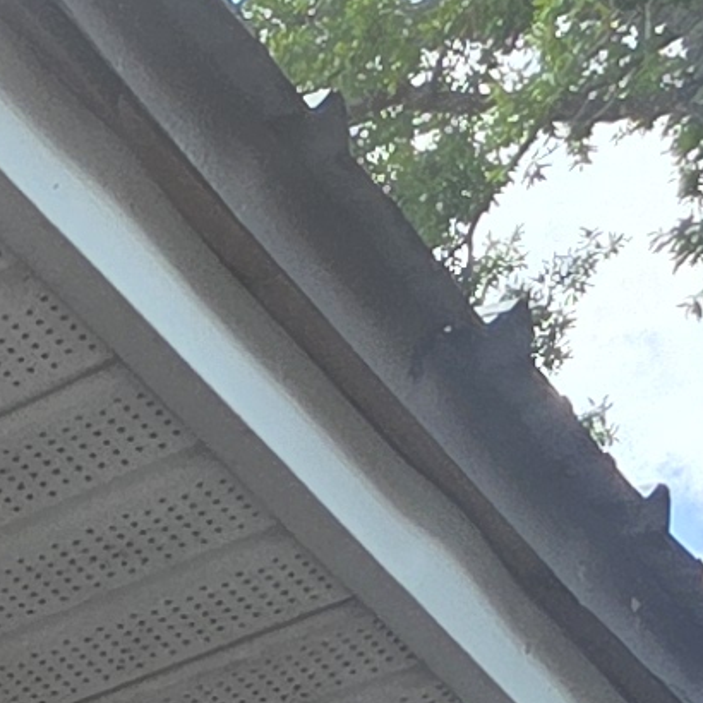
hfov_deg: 11.6
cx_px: -1175
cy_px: 1898
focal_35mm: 112
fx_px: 2573
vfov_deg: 11.5
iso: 40
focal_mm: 2.2
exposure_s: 1/607
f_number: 1.9
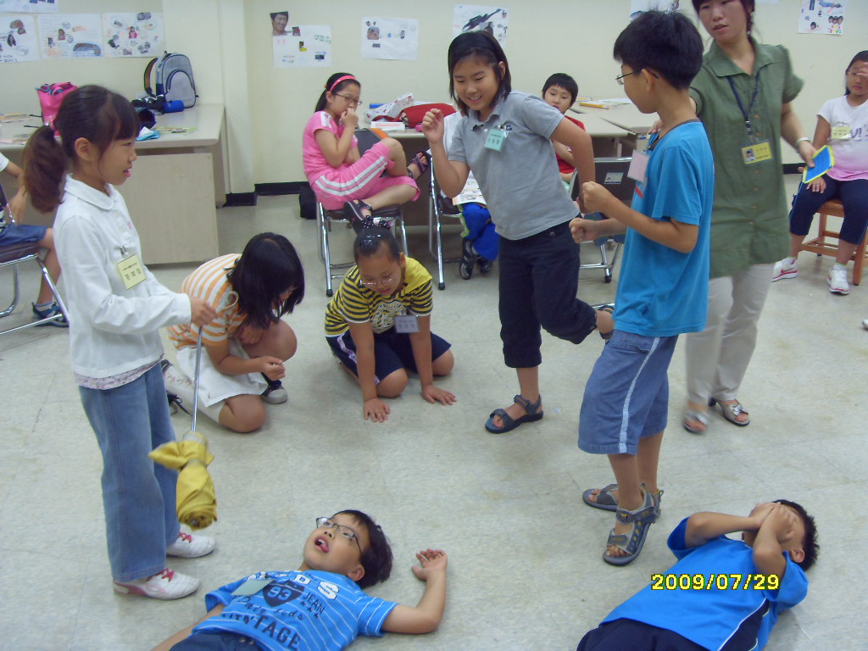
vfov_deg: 36.8
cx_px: 434
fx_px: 978
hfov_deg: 47.9
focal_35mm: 39
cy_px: 326
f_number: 3.5
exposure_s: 1/45
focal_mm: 6.6
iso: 200
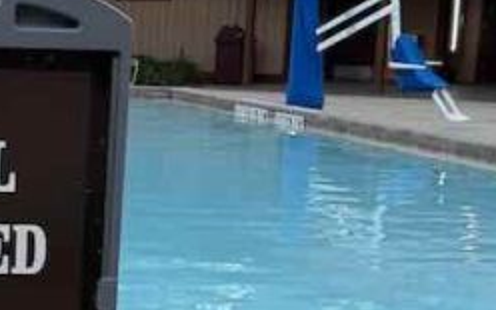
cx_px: -46
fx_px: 1419
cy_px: 250
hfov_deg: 19.0
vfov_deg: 12.4
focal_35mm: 105
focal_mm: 6.76
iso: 80
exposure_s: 1/149
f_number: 1.78
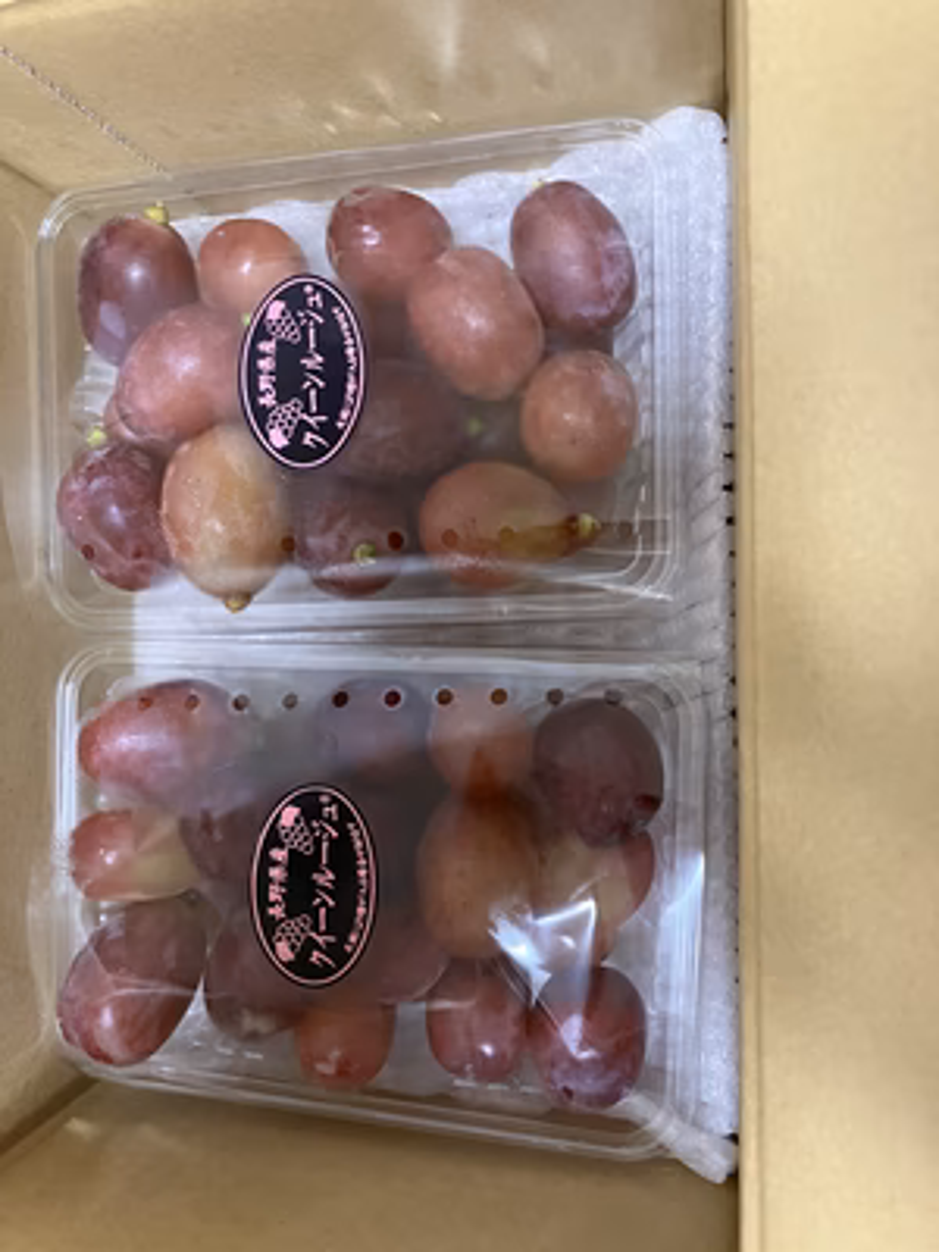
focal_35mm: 28
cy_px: 626
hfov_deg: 49.7
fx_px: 1013
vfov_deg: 63.4
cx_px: 470
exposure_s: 1/52
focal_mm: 3.99
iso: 320
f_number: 1.8
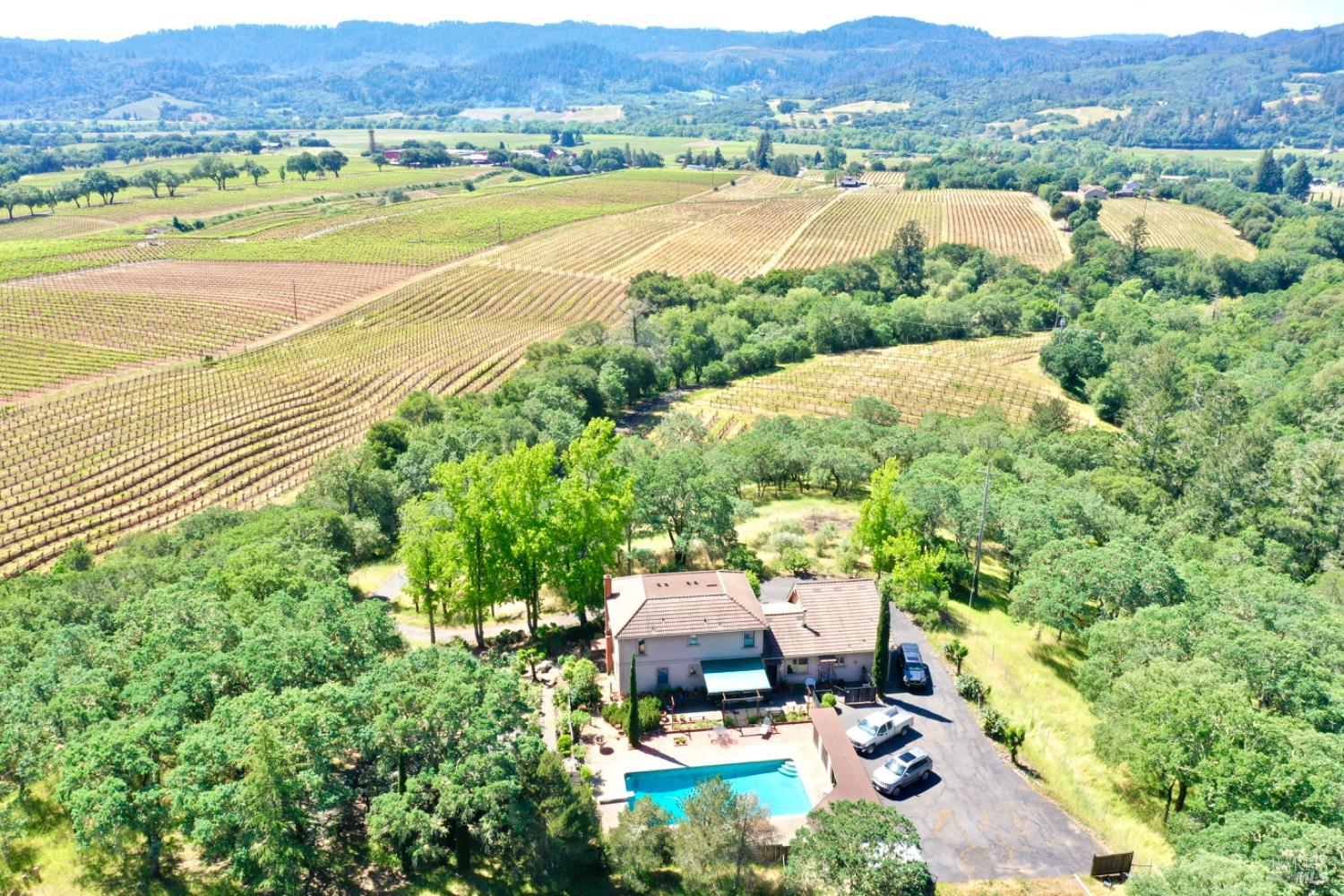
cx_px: 672
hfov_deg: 65.5
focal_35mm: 28
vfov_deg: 46.4
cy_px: 448
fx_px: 1045
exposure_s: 1/160
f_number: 6.3
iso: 100
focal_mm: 10.26
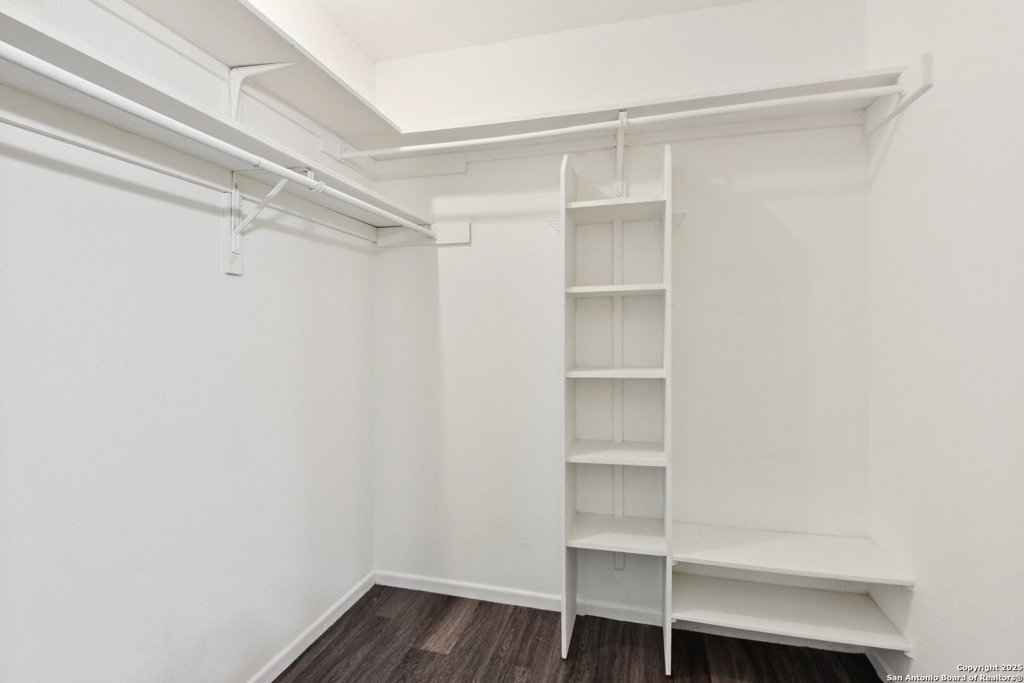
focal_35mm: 16
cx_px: 512
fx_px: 455
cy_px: 342
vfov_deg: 73.8
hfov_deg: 96.7
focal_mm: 16
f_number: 8
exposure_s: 1/15
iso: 2500
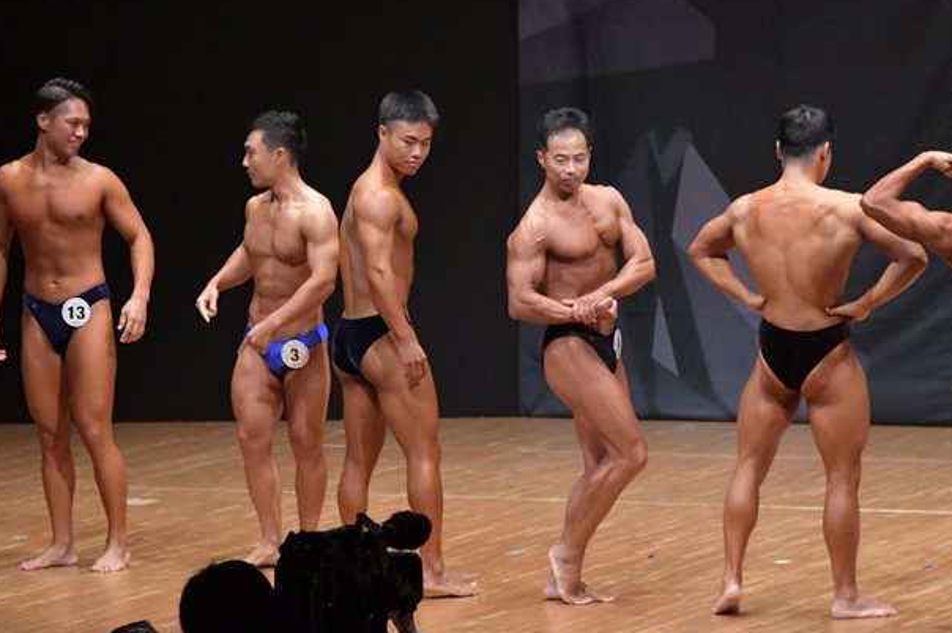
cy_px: 372
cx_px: 351
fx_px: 6845
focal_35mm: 259
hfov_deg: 8.0
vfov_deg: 5.3
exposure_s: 1/400
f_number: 5.6
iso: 8000
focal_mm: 135
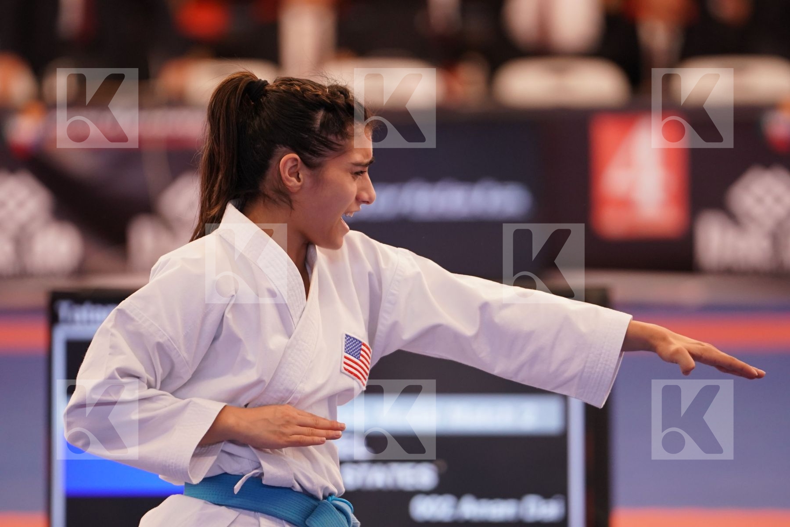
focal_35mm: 300
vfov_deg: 4.6
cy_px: 264
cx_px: 395
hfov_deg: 6.9
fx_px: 6583
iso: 1250
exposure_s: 1/500
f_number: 2.8
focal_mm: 200
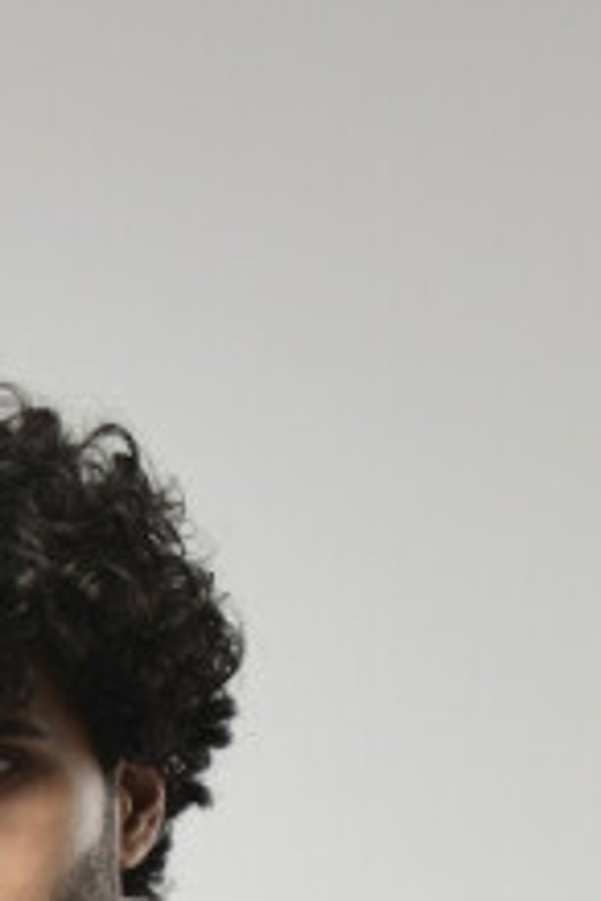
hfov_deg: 7.1
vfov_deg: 10.0
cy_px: 1773
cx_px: 33
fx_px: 4808
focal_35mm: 192
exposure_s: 1/125
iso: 400
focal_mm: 35
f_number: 5
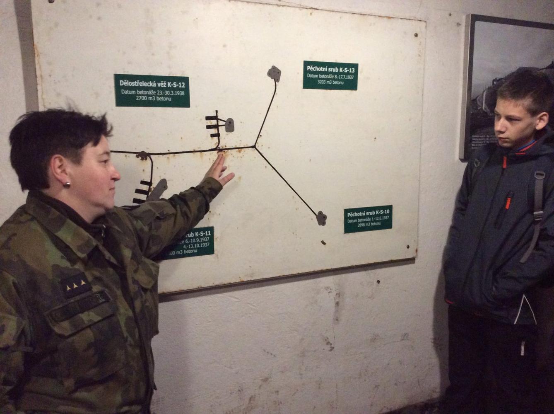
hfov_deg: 56.9
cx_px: 277
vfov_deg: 44.0
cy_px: 207
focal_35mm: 32
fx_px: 511
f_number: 2.4
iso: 320
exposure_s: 1/20
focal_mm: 3.3
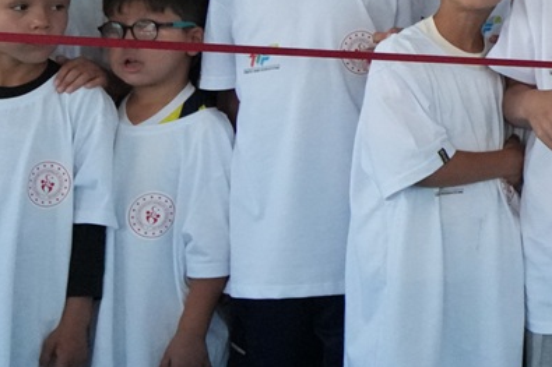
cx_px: 1258
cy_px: -115
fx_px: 2253
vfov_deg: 9.2
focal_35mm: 147
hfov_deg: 11.8
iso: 5000
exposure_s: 1/3200
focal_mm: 29
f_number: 2.8
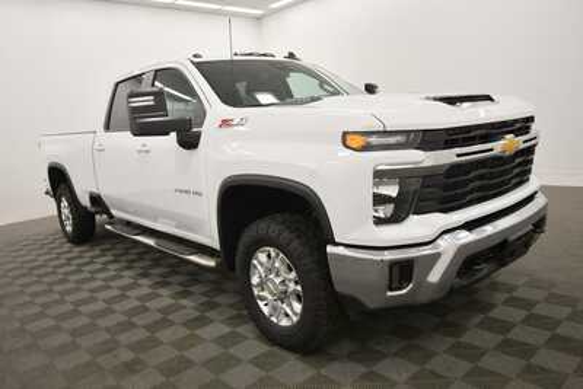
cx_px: 292
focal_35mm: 27
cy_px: 194
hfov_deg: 67.4
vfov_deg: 48.0
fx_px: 437
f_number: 5.6
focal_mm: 18
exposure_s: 1/200
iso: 800
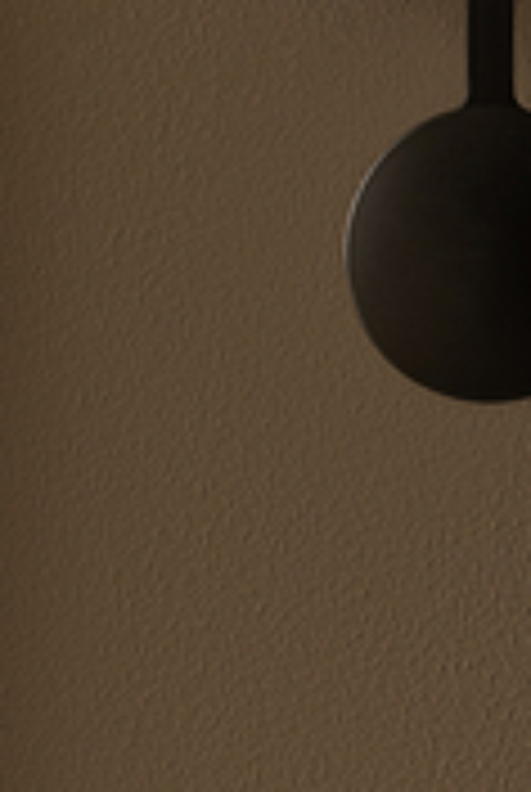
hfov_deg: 2.1
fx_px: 14632
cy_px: -209
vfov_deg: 3.1
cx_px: 518
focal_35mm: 664
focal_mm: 135
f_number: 4
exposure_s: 1/125
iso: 31
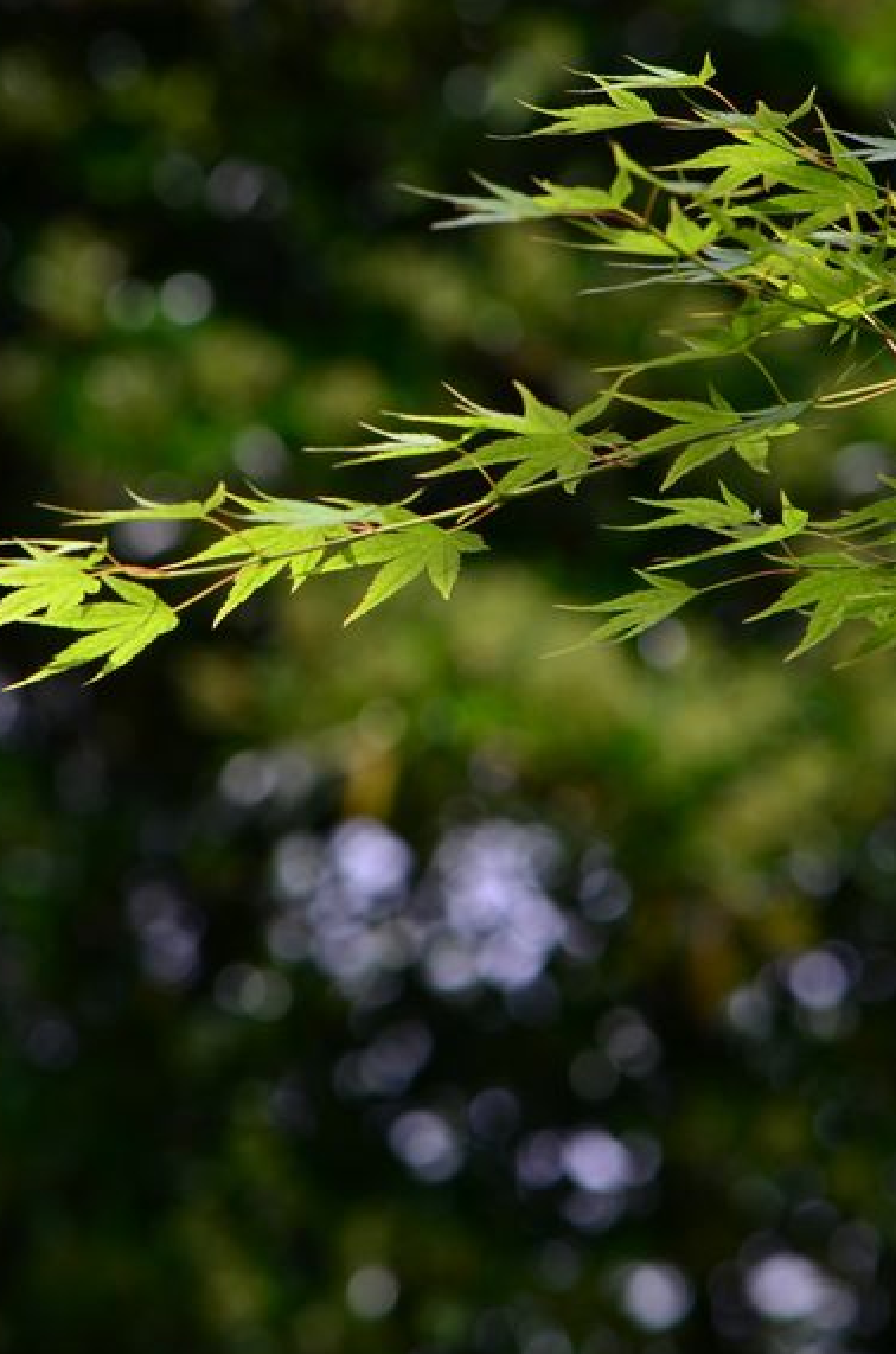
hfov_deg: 6.2
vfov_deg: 9.3
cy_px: 470
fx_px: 8279
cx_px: 327
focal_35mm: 221
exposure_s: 1/640
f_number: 5.6
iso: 200
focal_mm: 105
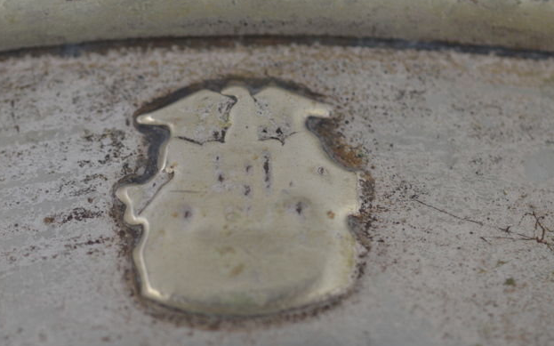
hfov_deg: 20.2
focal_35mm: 103
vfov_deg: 12.7
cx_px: 246
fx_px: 1555
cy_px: 160
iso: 400
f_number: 3.2
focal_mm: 60
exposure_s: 1/125
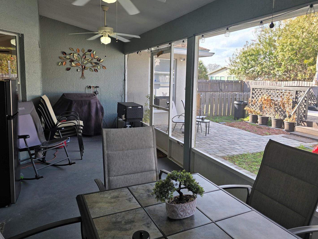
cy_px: 110
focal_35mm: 26
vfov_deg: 53.0
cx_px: 161
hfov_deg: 67.3
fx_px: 239
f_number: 1.7
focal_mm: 6.3
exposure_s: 1/120
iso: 20
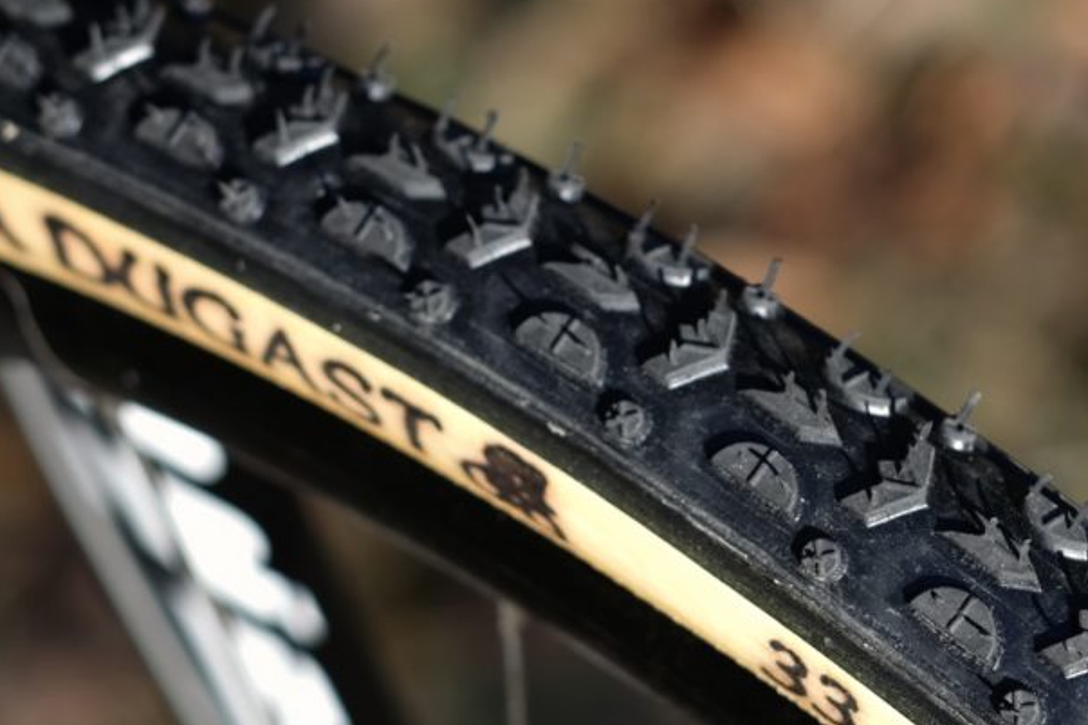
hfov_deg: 9.2
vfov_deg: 6.2
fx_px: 6739
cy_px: 531
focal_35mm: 223
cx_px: 559
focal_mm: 56
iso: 100
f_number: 2.5
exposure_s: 1/640
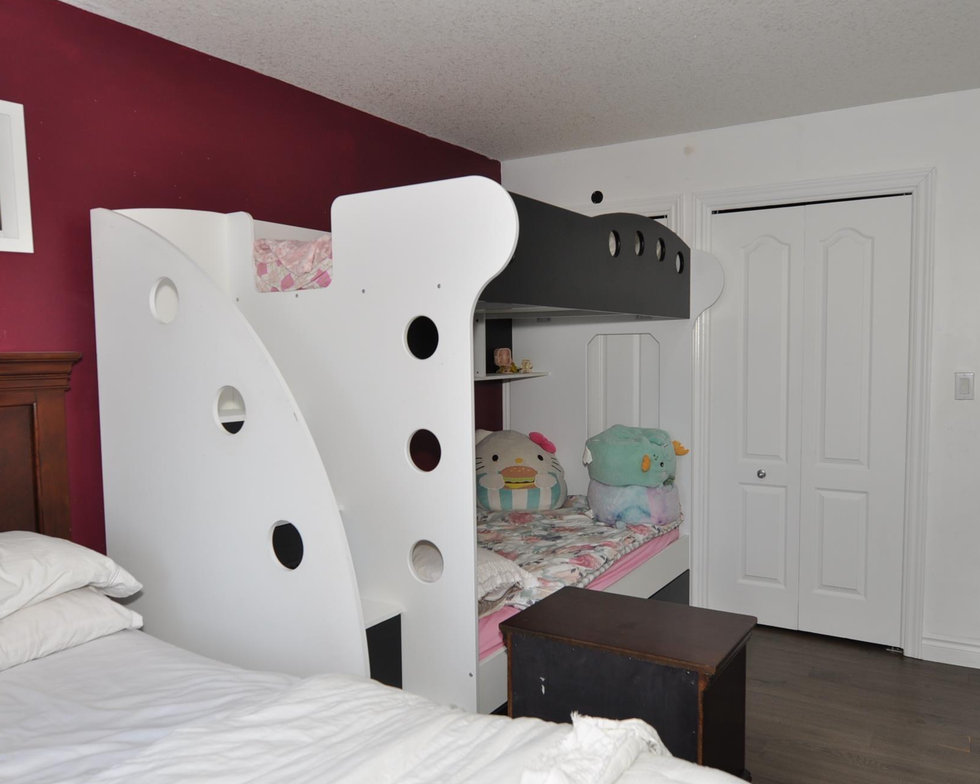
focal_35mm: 28
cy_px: 414
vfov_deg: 52.1
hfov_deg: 62.9
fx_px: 801
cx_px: 513
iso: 200
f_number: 4
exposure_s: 1/60
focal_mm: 15
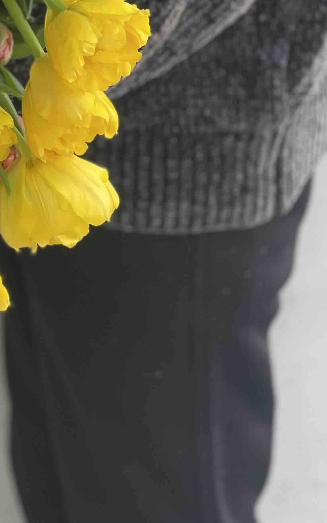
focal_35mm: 122
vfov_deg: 16.7
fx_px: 1739
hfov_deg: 10.7
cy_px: -29
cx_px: 32
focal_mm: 6
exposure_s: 1/122
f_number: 2
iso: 40
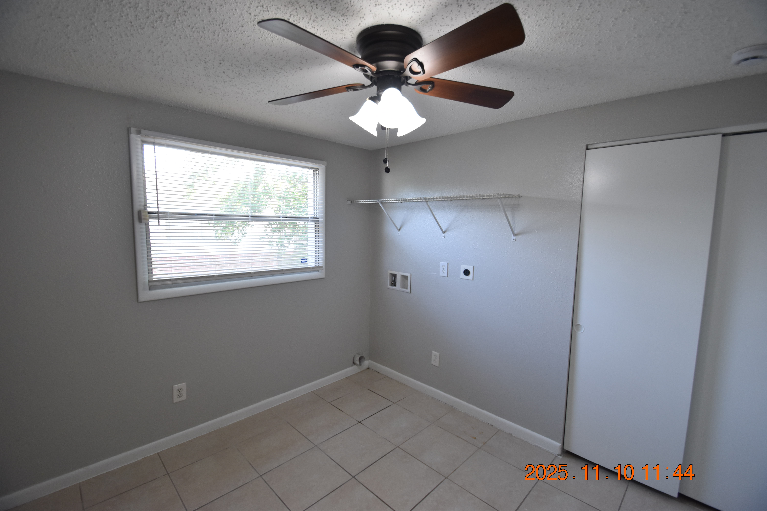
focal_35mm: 15
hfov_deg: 100.4
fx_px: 320
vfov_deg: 77.3
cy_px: 256
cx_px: 384
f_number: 3.5
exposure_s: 1/90
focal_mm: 10
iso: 800
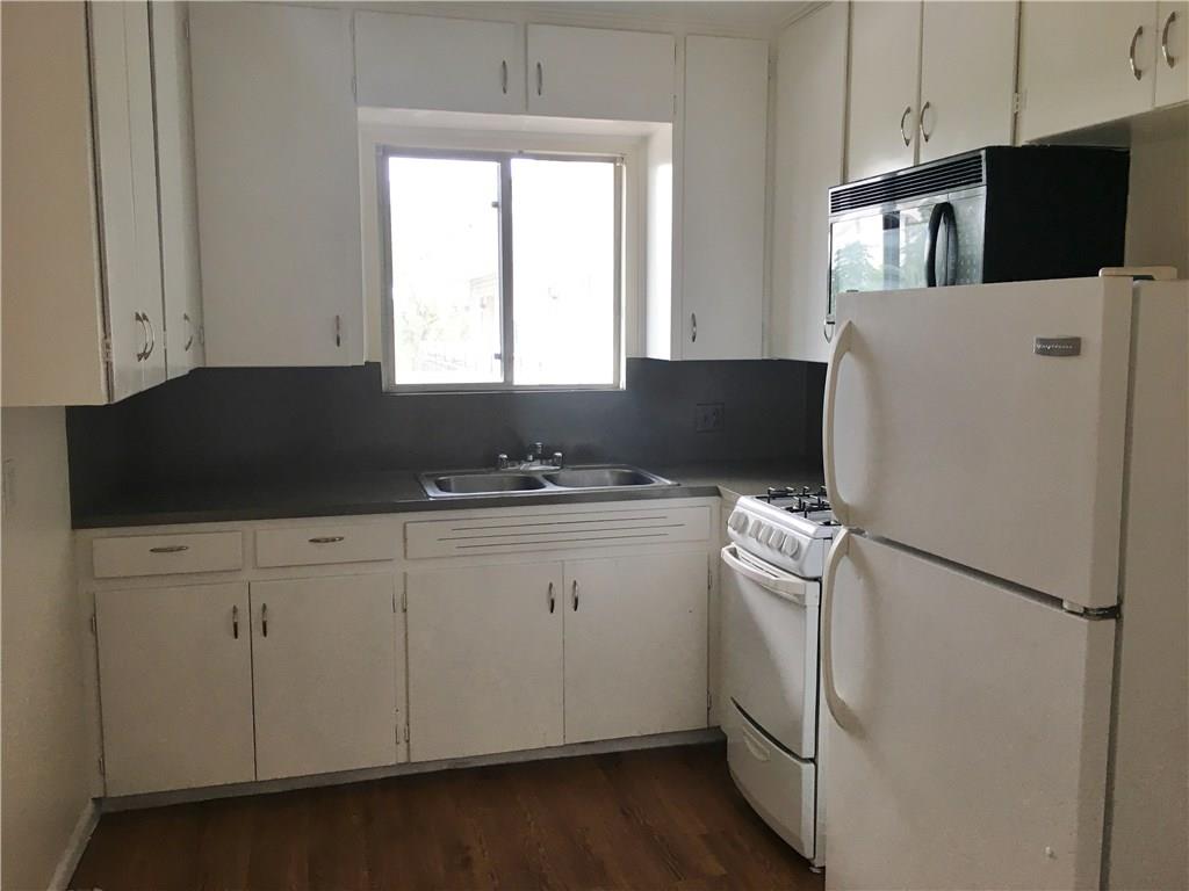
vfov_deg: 48.2
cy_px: 446
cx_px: 594
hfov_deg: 61.7
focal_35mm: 29
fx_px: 996
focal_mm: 4.15
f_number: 2.2
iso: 32
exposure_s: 1/30
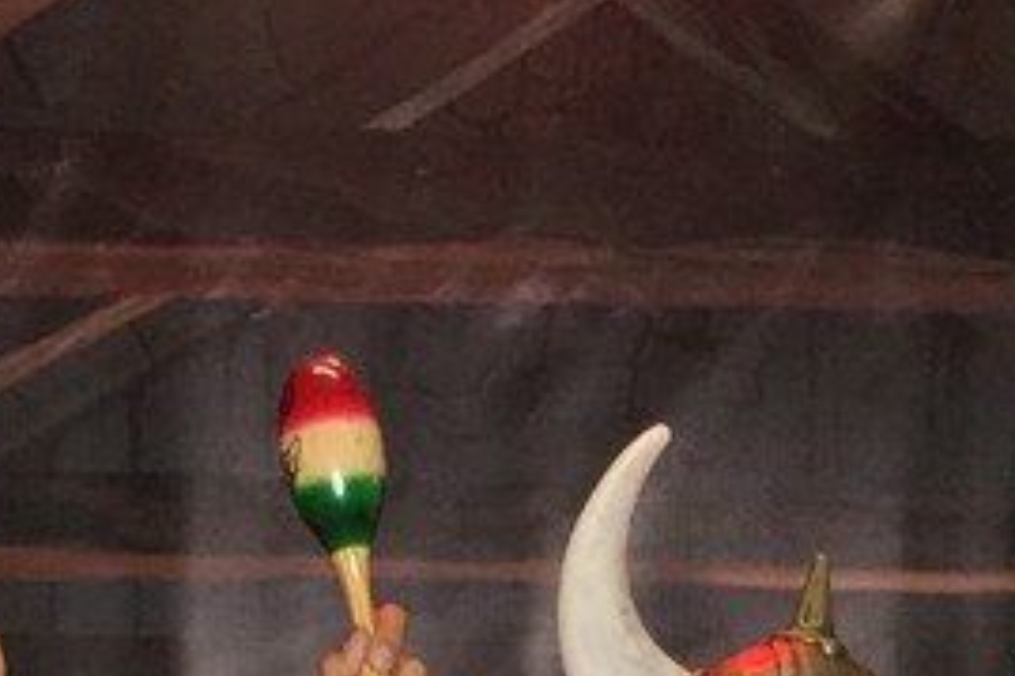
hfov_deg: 18.9
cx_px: 555
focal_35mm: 108
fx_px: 3043
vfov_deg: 11.9
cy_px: 1139
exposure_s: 1/30
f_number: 2.4
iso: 80
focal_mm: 3.3
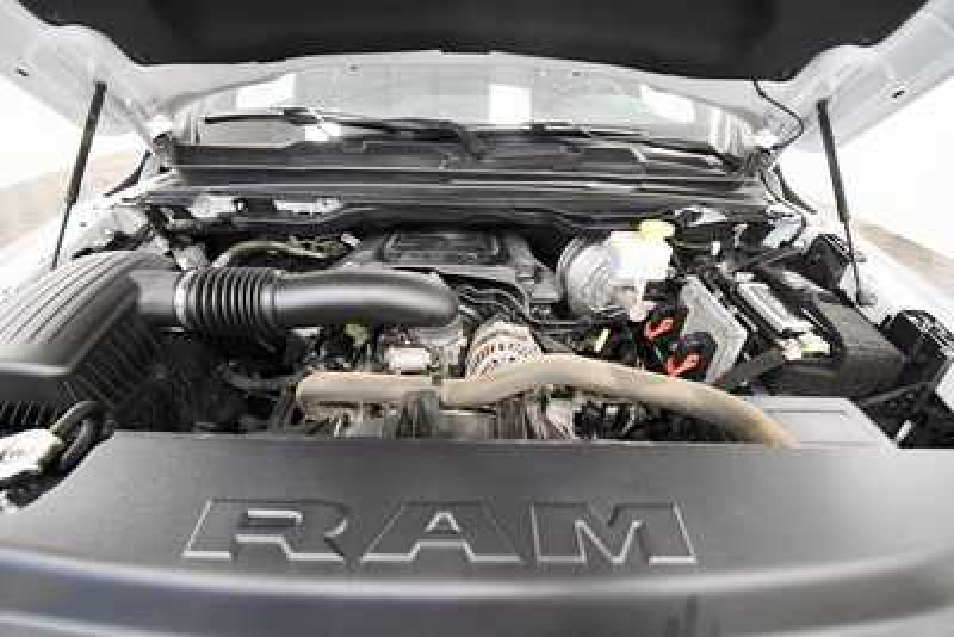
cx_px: 477
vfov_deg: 77.4
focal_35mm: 15
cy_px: 318
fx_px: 398
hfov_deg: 100.4
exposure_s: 1/125
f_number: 4.5
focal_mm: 10
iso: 3200
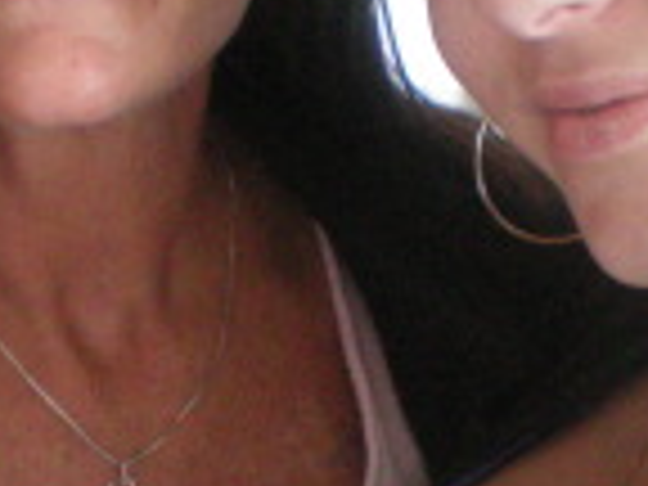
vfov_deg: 12.4
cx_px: 234
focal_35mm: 119
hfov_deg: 16.5
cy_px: 182
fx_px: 2228
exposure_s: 1/60
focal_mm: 6.3
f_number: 3.1
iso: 400
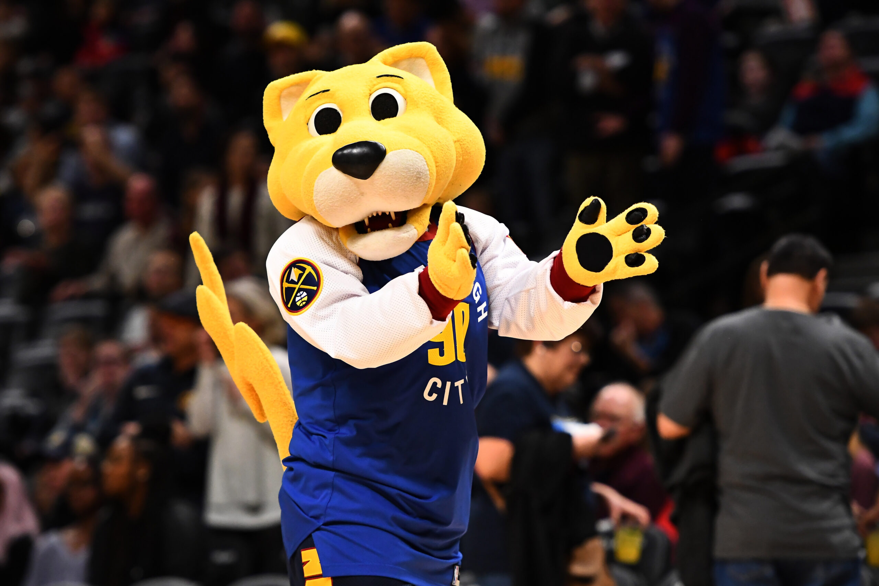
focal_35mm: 248
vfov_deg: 5.6
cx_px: 440
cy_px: 293
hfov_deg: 8.3
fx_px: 6043
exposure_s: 1/2000
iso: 3200
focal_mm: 165
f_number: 4
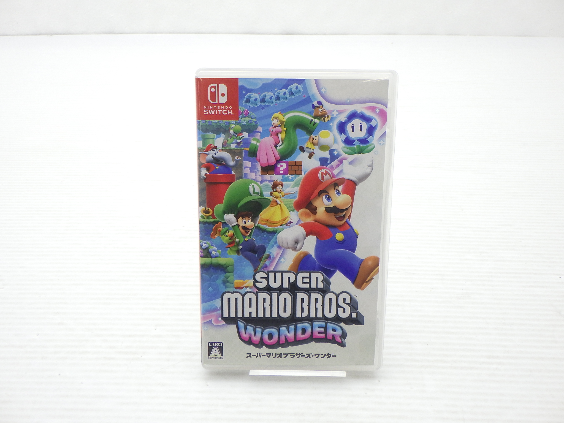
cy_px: 212
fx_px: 554
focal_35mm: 34
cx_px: 282
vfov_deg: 41.8
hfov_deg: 54.0
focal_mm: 6.1
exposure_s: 1/160
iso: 200
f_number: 3.8
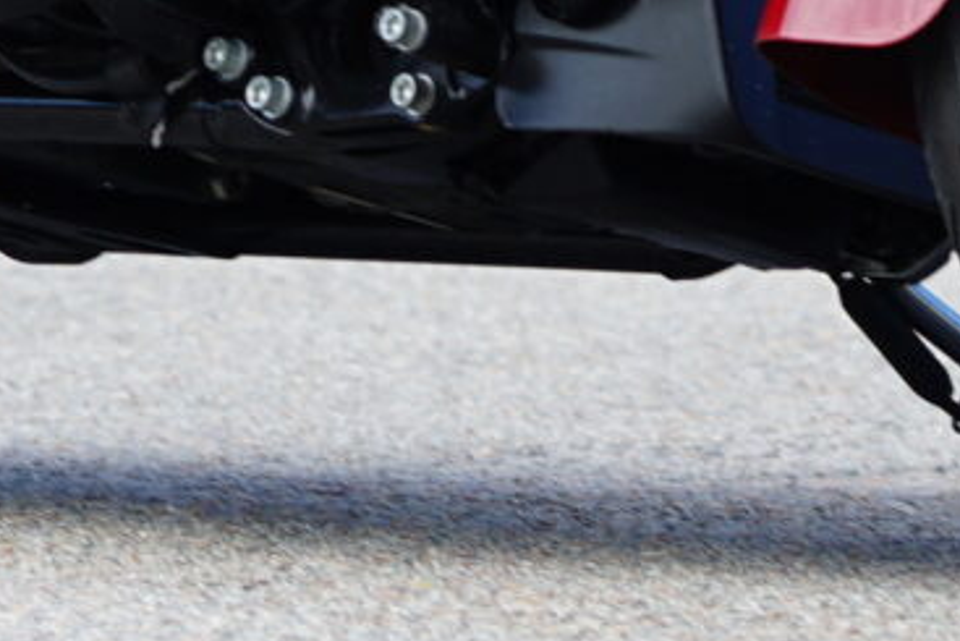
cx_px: 390
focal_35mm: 809
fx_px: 21581
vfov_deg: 1.7
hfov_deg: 2.5
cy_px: -1202
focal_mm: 116
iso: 100
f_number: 7.1
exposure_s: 1/160
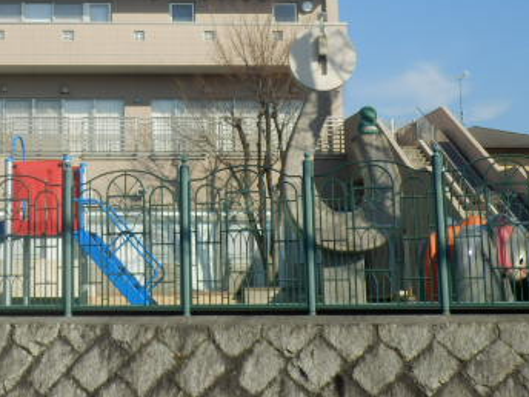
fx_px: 1452
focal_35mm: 95
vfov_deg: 15.4
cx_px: 69
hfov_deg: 20.3
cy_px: 54
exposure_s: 1/640
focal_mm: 9.1
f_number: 4.4
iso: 80
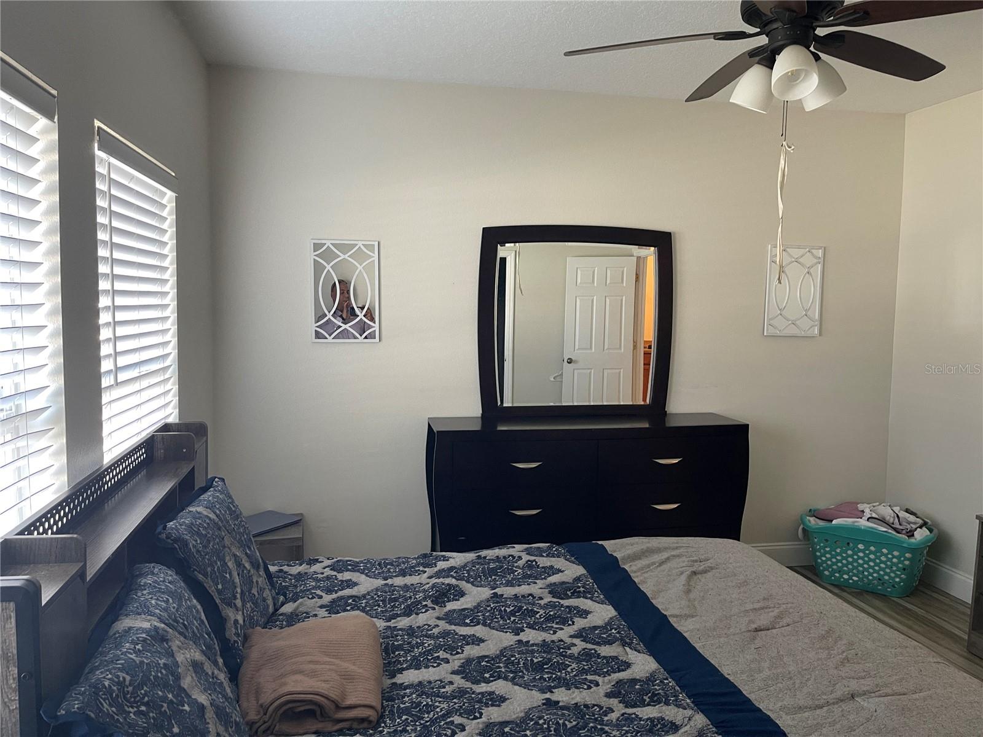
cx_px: 492
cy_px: 368
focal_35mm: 25
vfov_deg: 54.9
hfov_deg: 69.4
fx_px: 710
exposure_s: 1/60
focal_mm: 5.1
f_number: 1.6
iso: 200
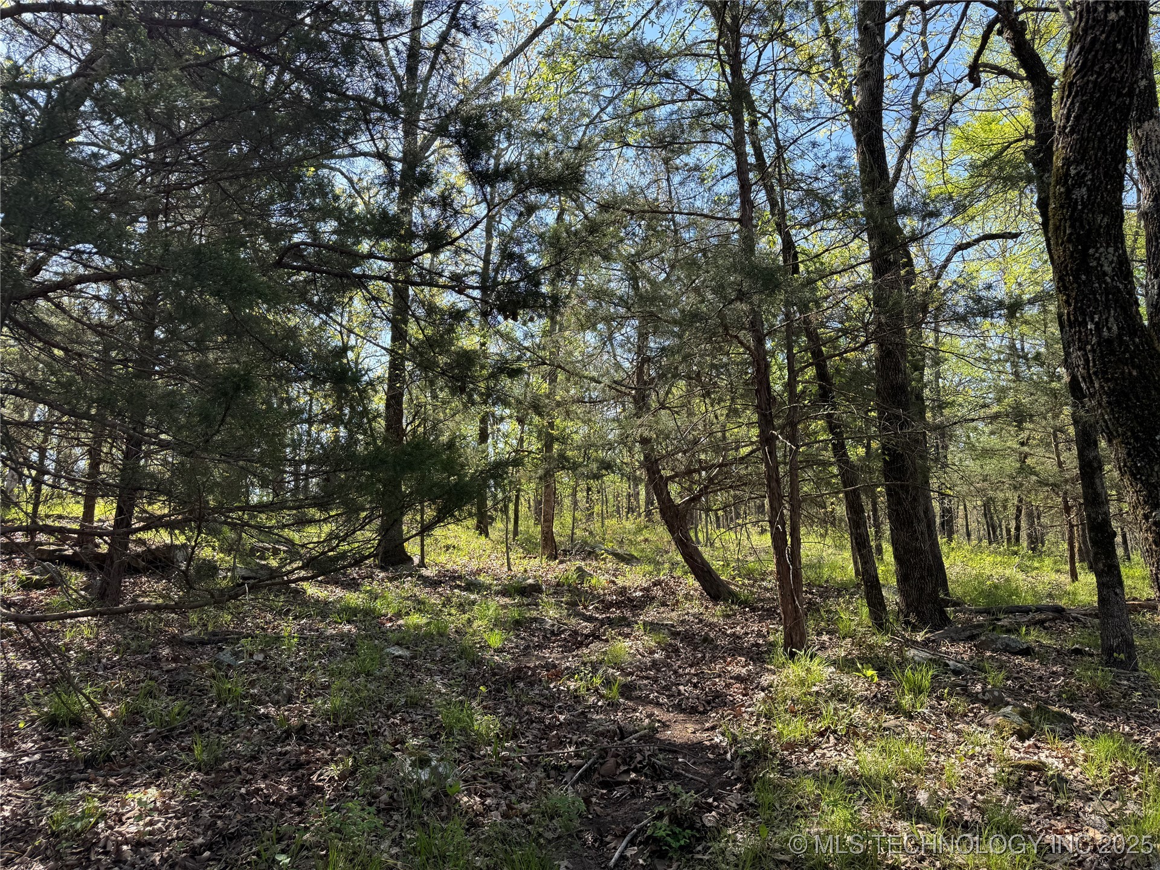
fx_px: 804
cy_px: 435
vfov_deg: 56.8
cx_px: 580
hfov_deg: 71.6
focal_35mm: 24
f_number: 1.78
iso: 80
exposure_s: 1/739
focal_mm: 6.76
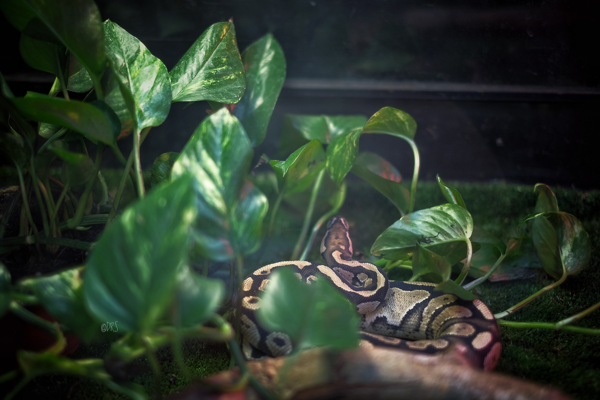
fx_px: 883
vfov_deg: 25.5
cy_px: 200
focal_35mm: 53
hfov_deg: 37.5
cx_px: 300
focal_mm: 35
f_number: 1.4
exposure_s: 1/90
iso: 200
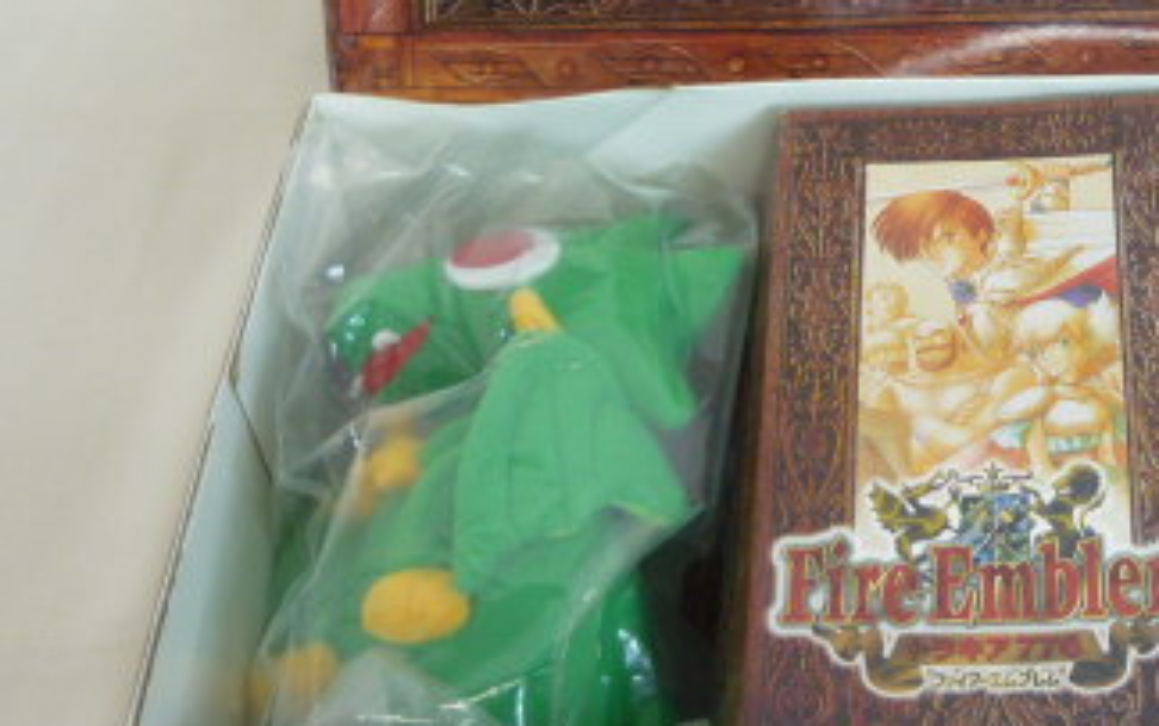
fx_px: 2181
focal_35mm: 69
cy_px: 172
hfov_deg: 28.8
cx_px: 1002
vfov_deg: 18.8
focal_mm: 5.5
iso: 125
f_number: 2.8
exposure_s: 1/30
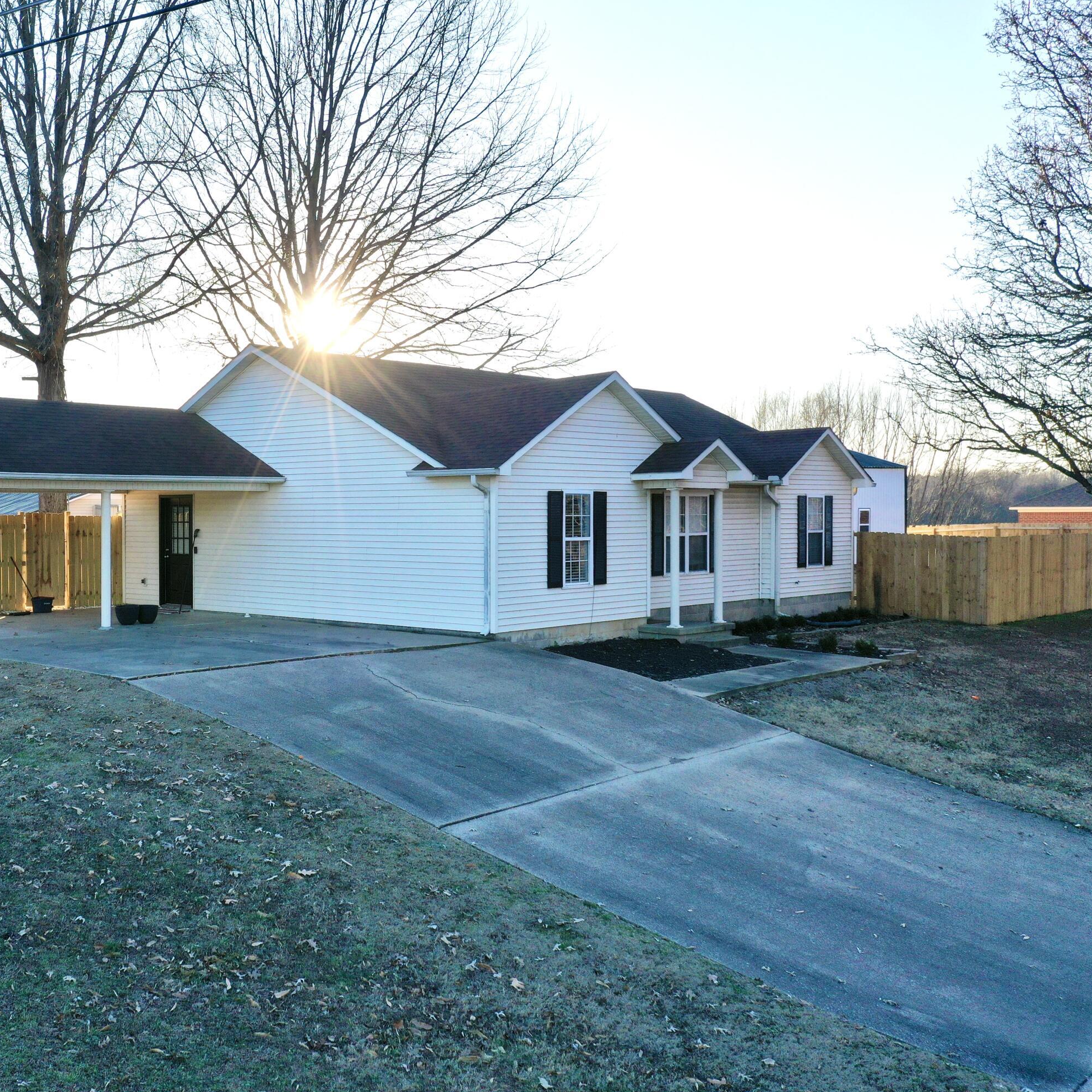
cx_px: 329
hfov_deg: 45.1
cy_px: 549
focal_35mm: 36
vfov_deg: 46.0
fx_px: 1285
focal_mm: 10.26
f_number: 5
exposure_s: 1/320
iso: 100
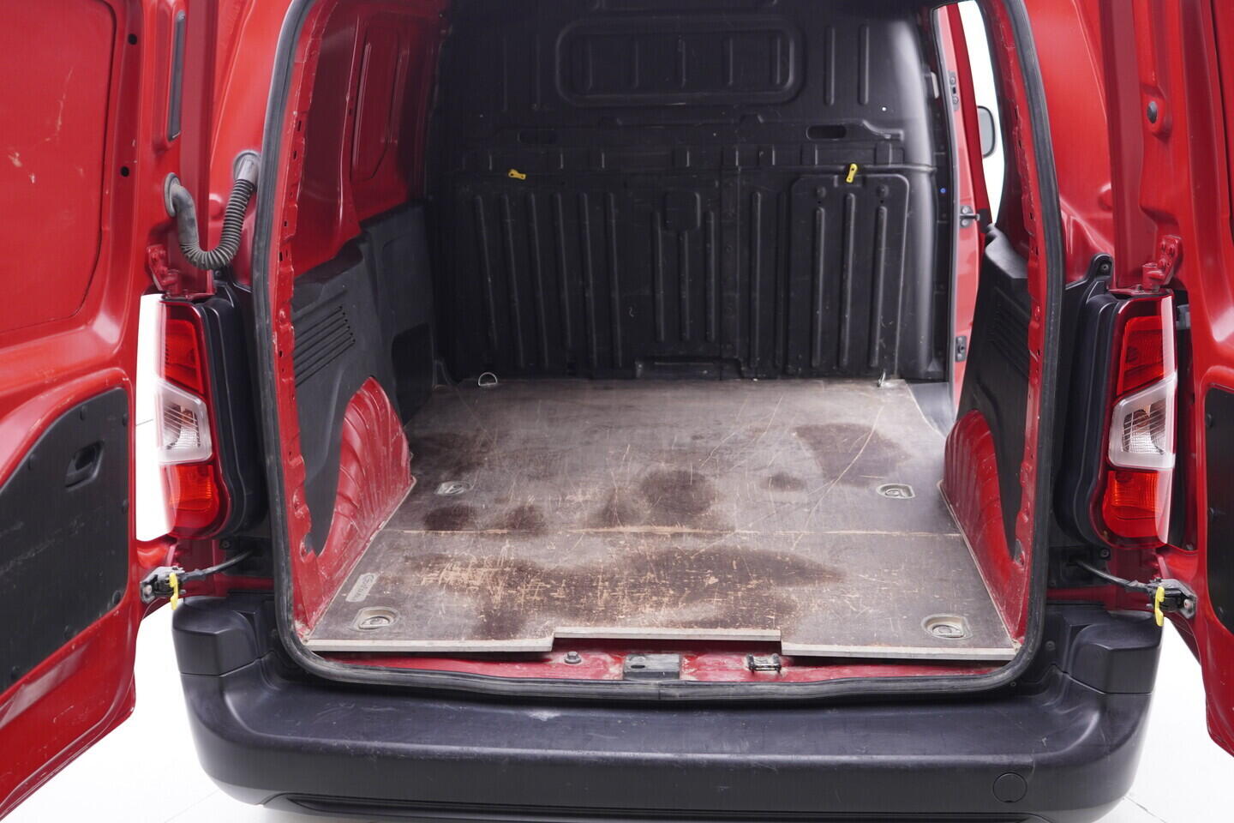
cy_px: 412
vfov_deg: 36.9
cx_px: 617
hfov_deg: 53.1
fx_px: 1234
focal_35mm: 36
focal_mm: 24
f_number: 2.8
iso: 320
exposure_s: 1/40
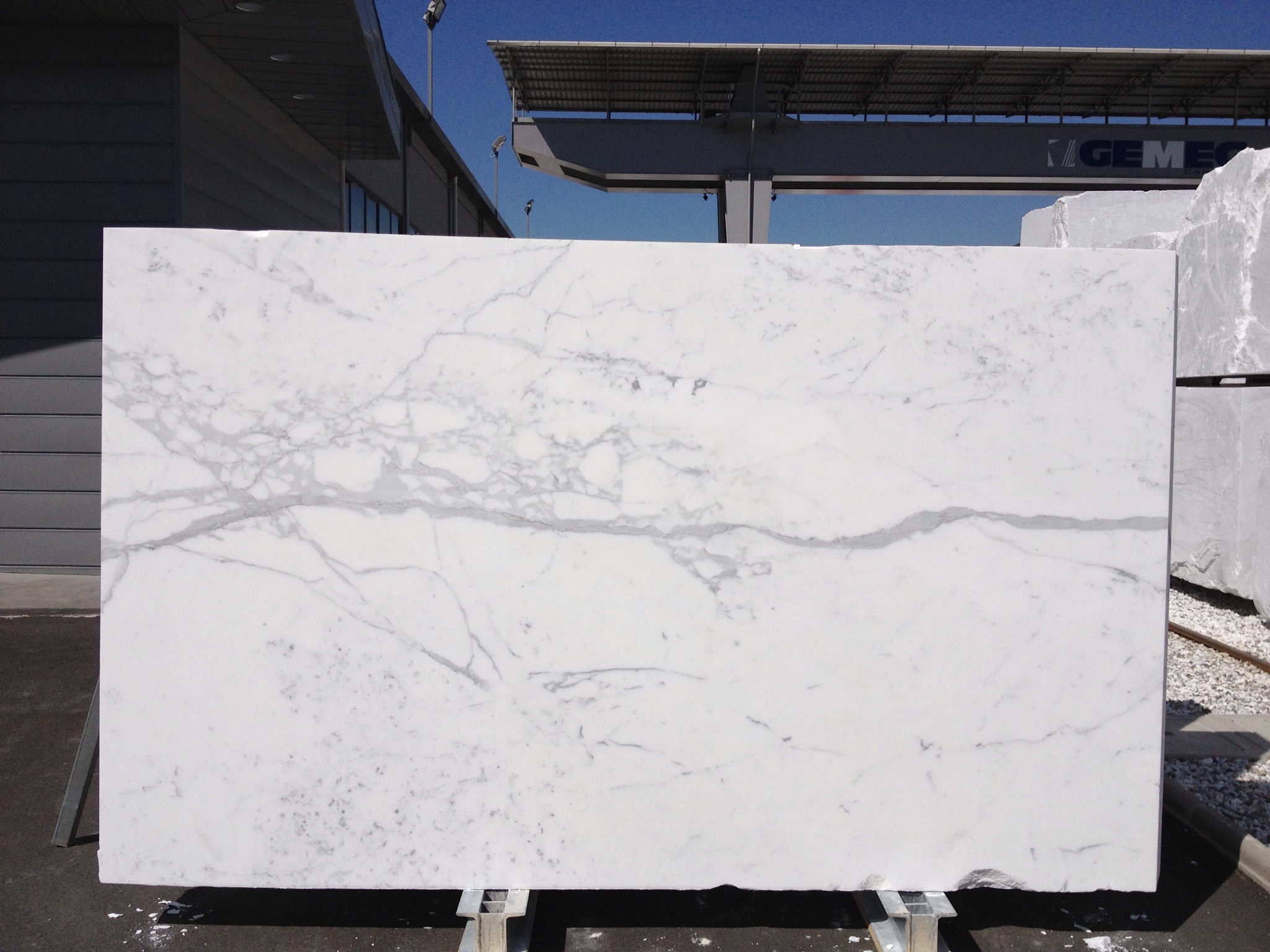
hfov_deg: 52.6
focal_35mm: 35
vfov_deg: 40.7
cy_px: 476
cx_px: 635
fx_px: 1284
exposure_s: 1/6135
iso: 50
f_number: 2.4
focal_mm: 4.28
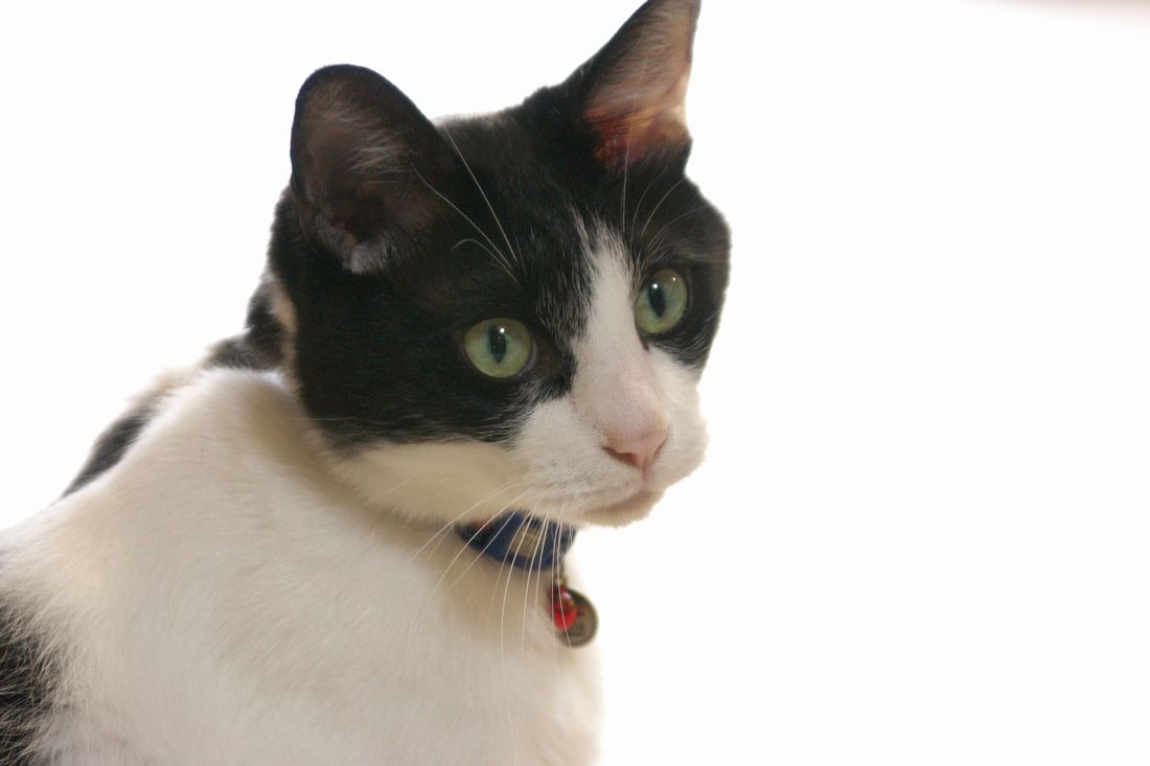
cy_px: 383
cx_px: 575
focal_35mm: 165
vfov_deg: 8.3
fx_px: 5270
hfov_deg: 12.5
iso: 800
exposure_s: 1/40
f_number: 5.6
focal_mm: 110
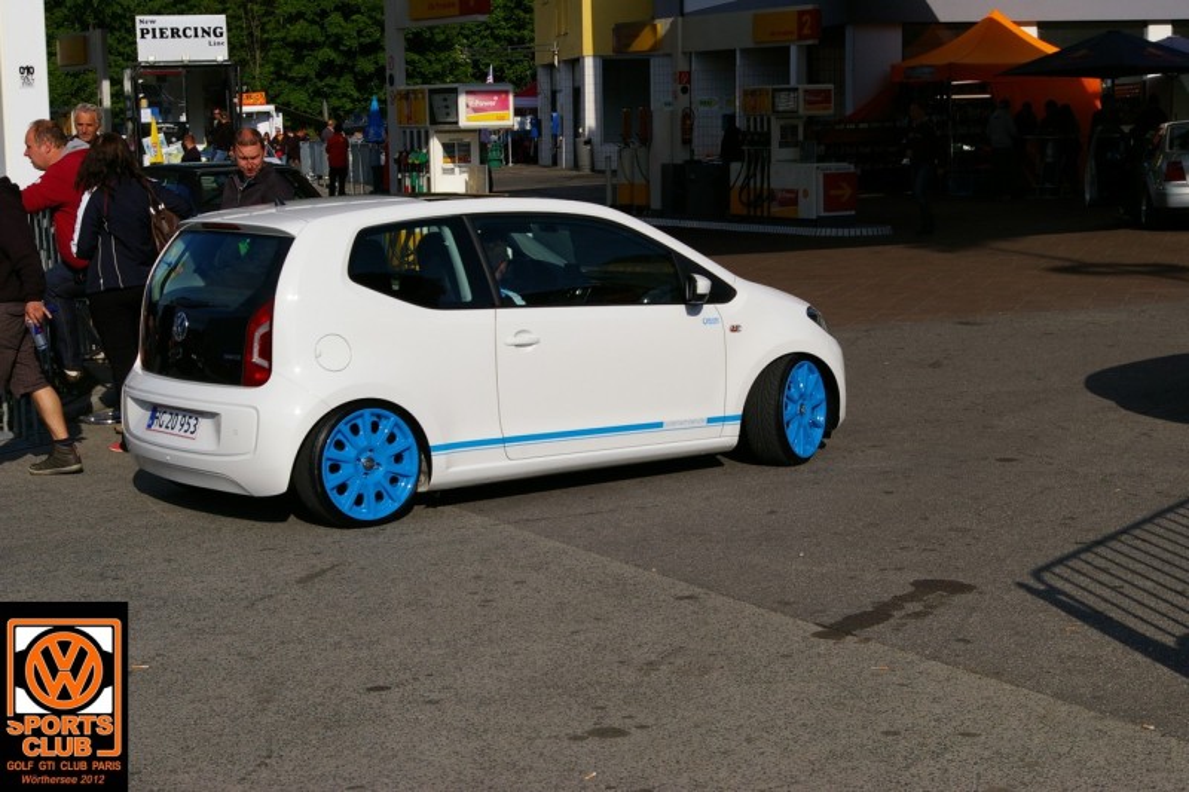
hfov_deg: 31.2
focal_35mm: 64
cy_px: 396
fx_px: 2130
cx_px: 594
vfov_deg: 21.1
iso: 200
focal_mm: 43
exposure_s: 1/350
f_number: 13
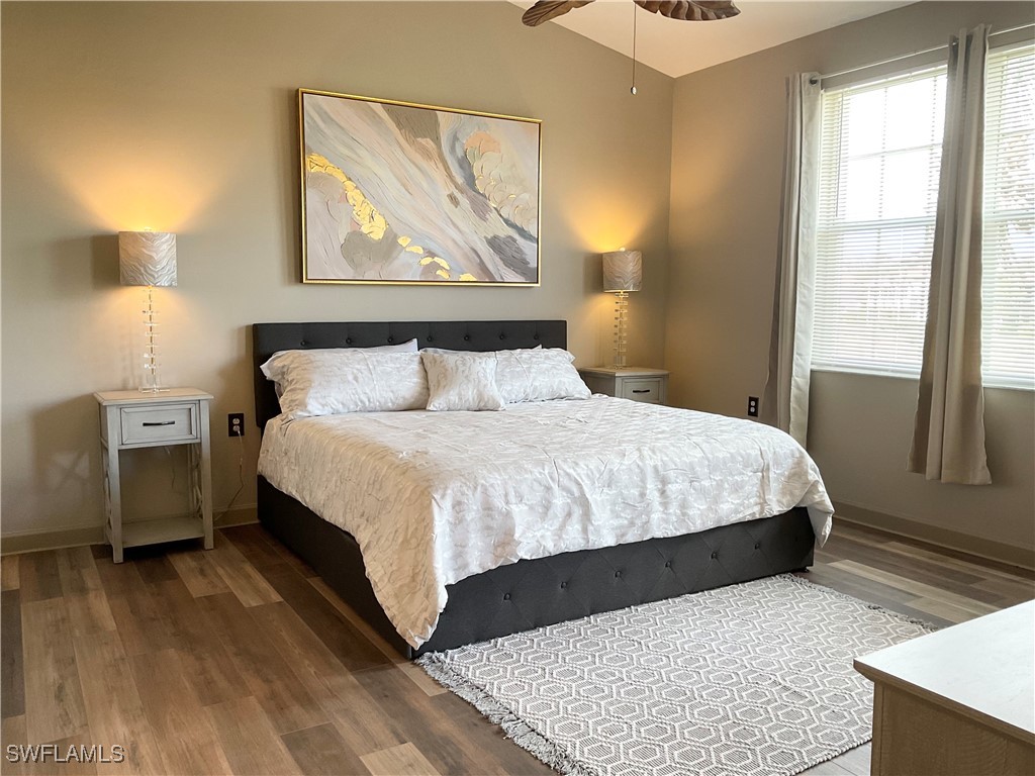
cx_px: 518
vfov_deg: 48.2
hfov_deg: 61.7
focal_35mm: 29
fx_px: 867
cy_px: 388
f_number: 1.8
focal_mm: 3
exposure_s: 1/60
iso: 64
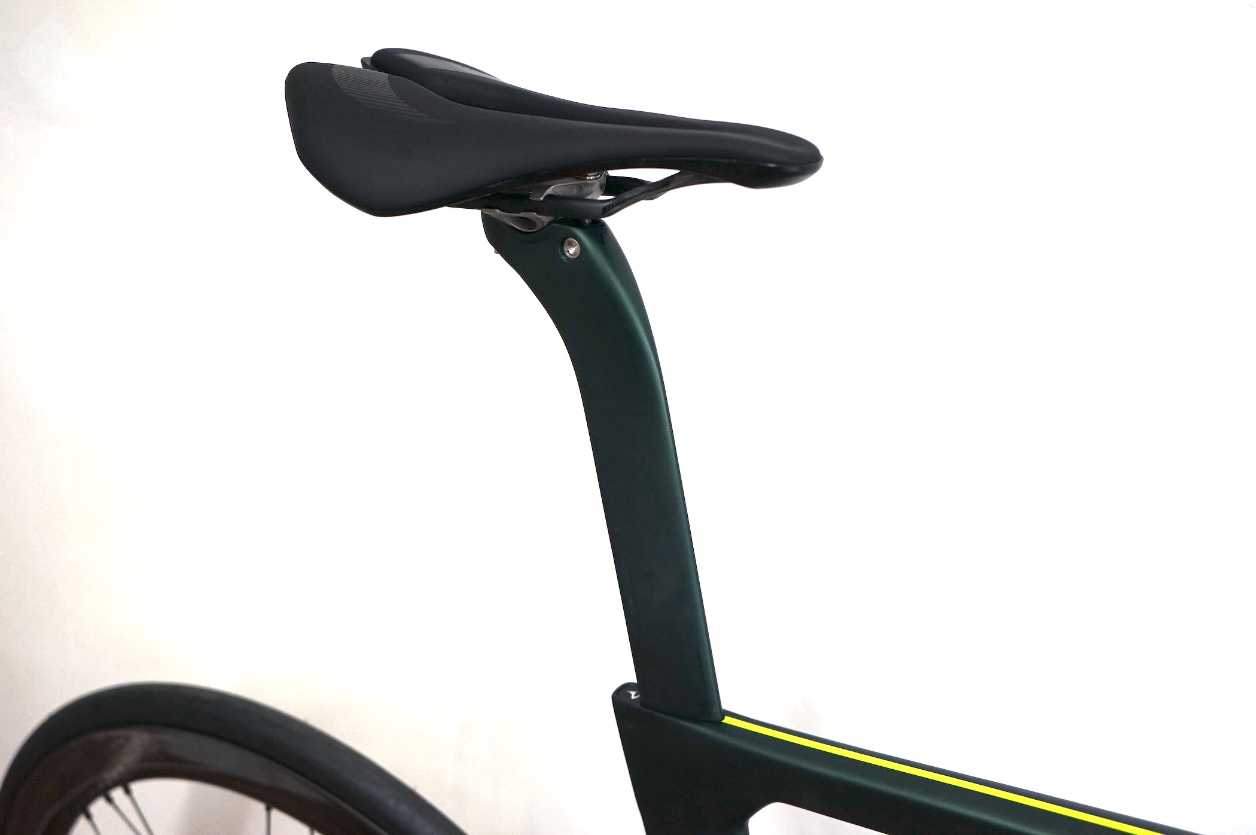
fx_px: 1325
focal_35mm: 38
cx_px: 628
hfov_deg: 50.7
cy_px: 418
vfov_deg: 35.0
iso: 800
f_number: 4
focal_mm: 38
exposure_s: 1/160
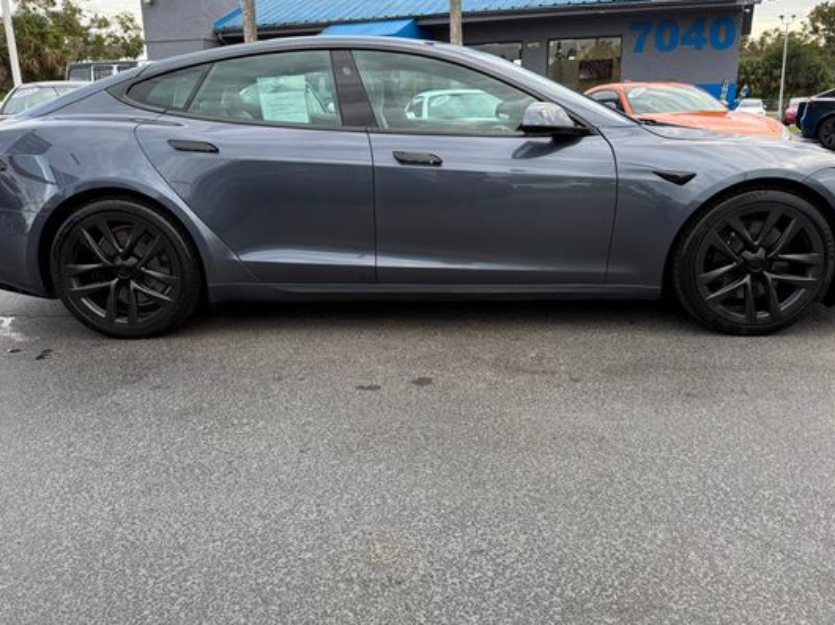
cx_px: 430
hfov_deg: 61.7
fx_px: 699
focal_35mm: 29
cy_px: 299
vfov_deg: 48.2
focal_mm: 6.76
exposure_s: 1/309
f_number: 1.78
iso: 80
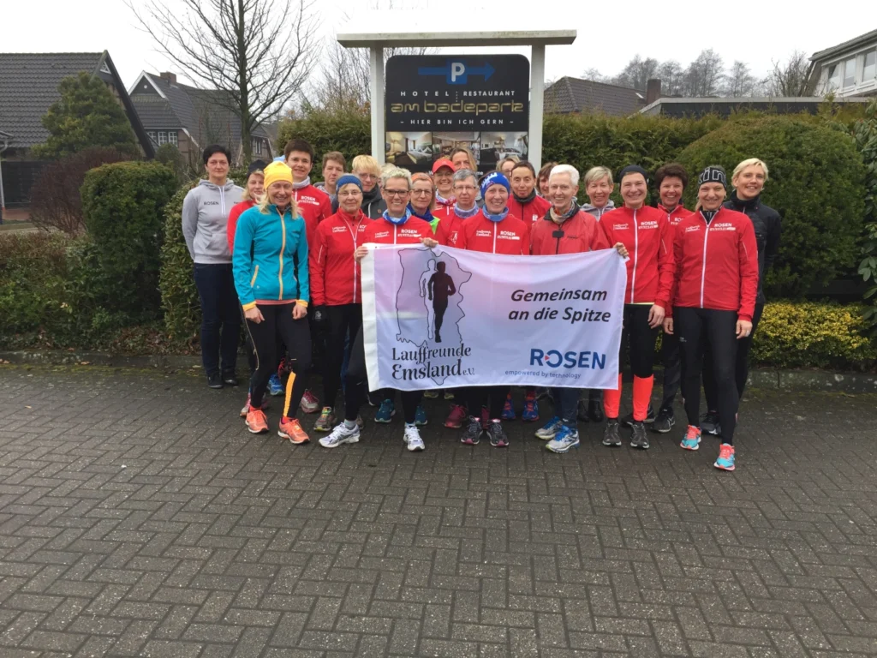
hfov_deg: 61.7
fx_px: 735
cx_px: 438
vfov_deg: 48.2
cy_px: 329
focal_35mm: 29
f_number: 2.2
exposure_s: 1/100
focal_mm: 4.15
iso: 40
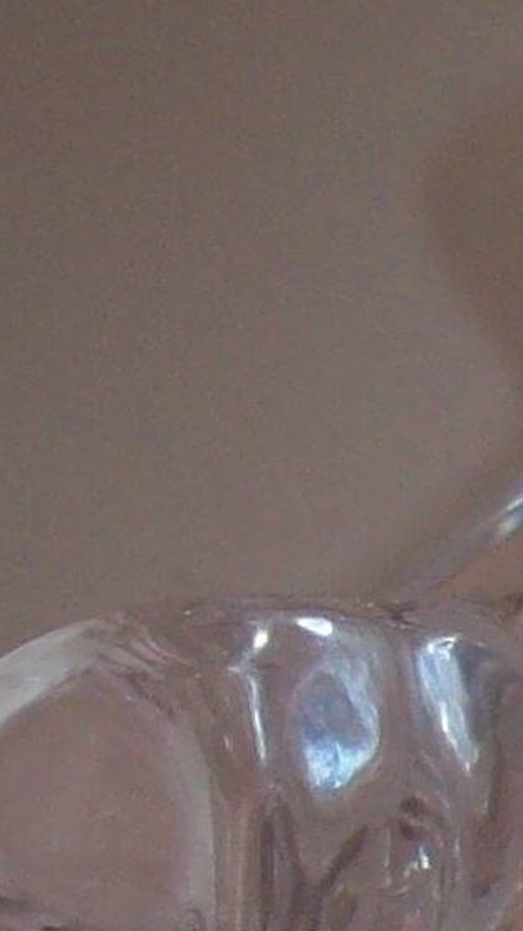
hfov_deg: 5.8
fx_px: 4965
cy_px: 877
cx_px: 1245
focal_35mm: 201
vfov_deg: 10.7
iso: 80
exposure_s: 1/64
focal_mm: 6
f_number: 2.7
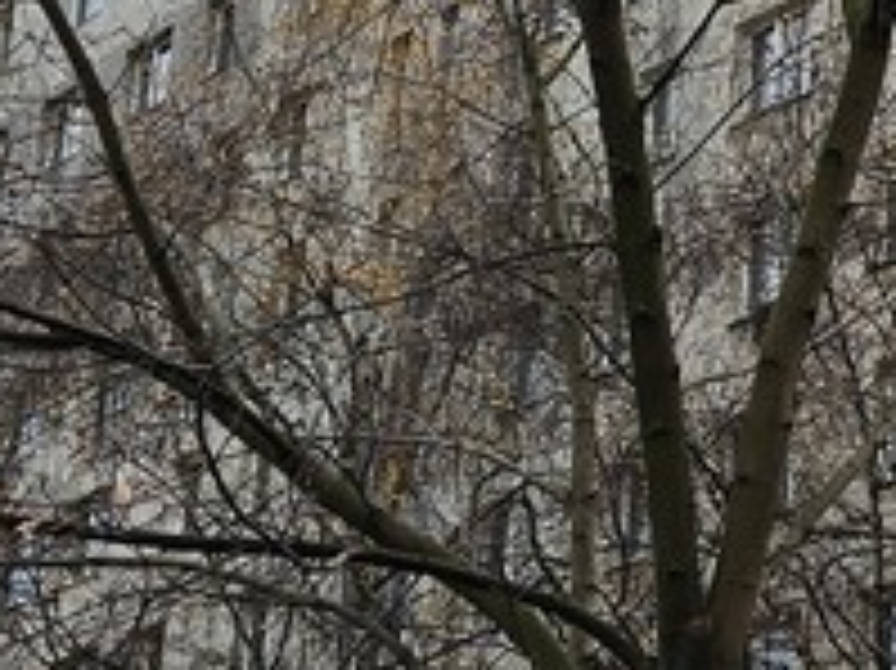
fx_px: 3596
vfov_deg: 10.5
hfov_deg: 13.9
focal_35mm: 139
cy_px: -85
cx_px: 959
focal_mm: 5.4
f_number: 1.8
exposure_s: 1/647
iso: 25
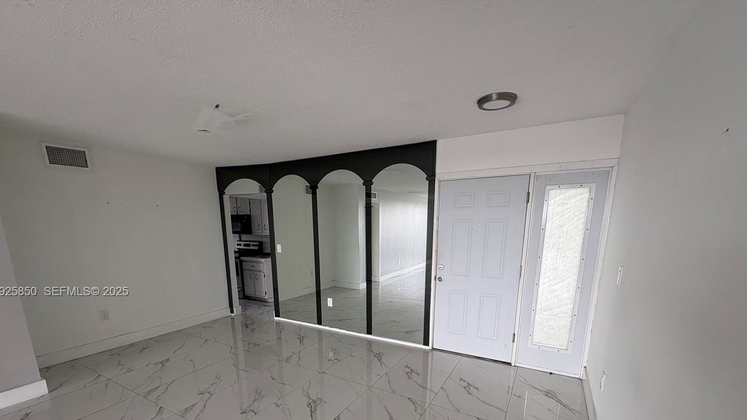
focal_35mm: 16
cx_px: 368
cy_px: 292
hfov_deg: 99.4
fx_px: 317
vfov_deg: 64.7
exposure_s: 1/99
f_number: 2.2
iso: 50
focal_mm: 2.22
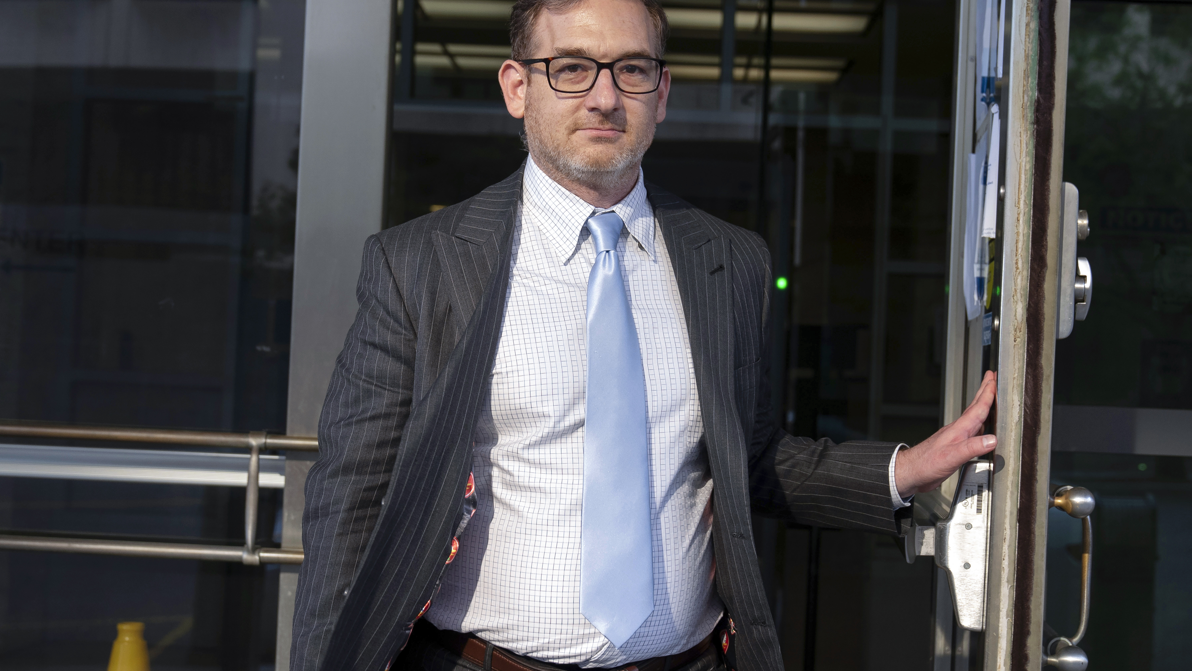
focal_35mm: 40
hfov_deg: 50.5
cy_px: 315
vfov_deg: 29.7
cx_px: 595
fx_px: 1264
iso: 640
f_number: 4
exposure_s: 1/320
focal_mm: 38
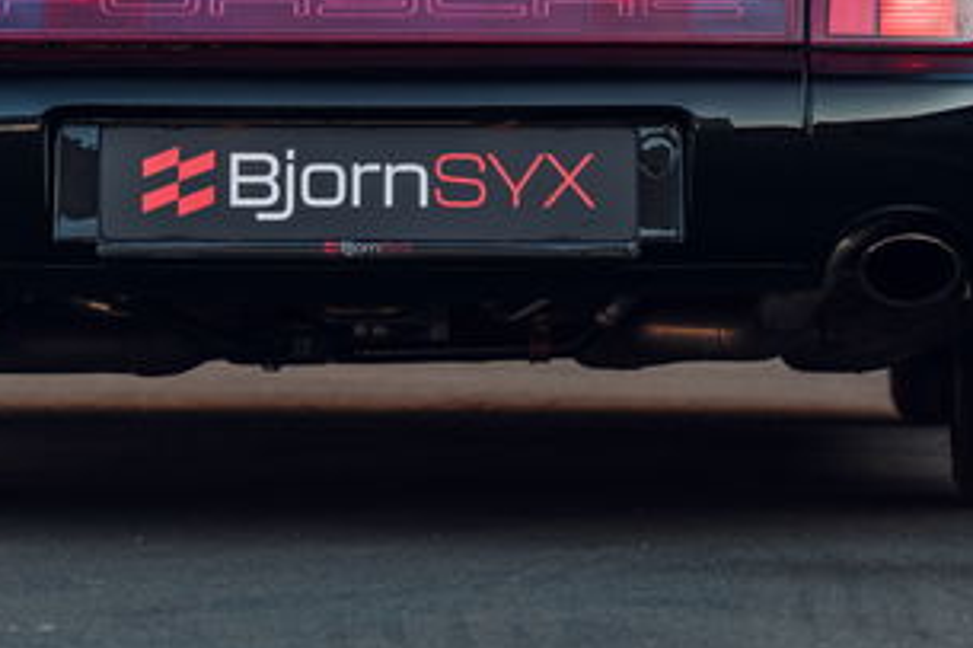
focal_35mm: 503
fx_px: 13587
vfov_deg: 2.7
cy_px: -56
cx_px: 376
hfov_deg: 4.1
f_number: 5
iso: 400
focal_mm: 200
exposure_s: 1/125
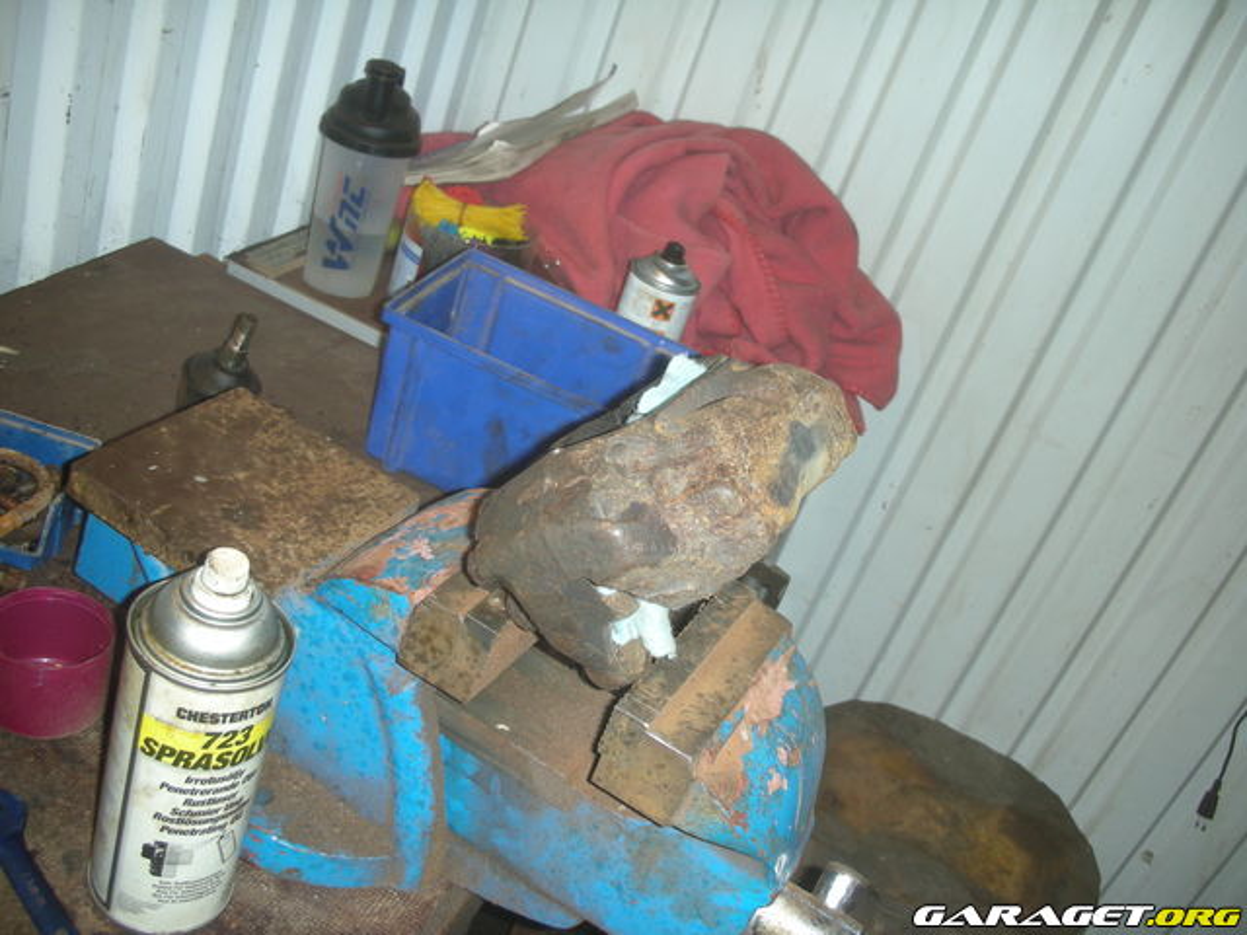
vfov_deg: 40.7
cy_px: 468
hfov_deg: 52.6
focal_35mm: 35
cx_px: 624
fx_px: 1261
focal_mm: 5.8
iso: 50
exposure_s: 1/60
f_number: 2.8
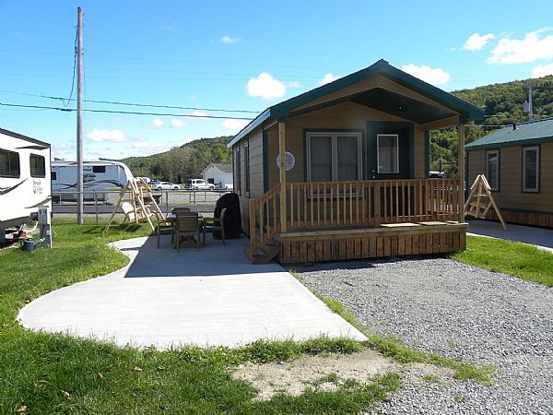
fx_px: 463
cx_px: 276
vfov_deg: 48.2
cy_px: 208
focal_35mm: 29
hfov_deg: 61.7
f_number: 5
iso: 64
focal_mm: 5.2
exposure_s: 1/250
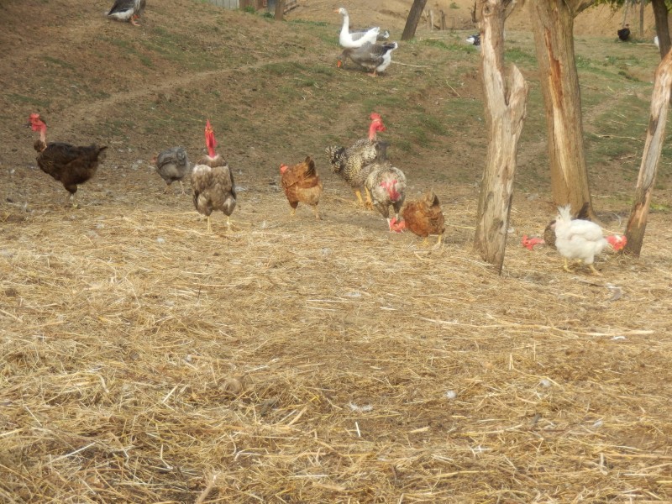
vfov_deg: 9.8
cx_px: 336
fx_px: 2951
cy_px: 252
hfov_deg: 13.0
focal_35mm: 152
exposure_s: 1/160
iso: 250
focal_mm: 26.9
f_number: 5.9
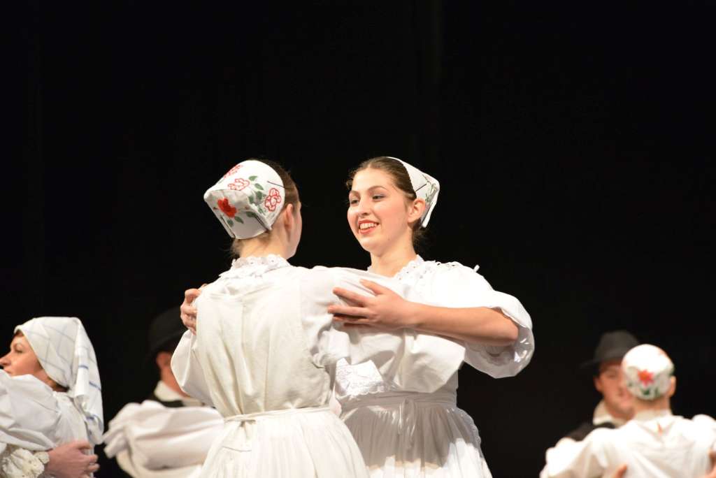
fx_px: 3980
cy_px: 239
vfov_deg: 6.9
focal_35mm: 200
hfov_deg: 10.3
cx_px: 358
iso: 4000
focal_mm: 200
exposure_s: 1/80
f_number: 5
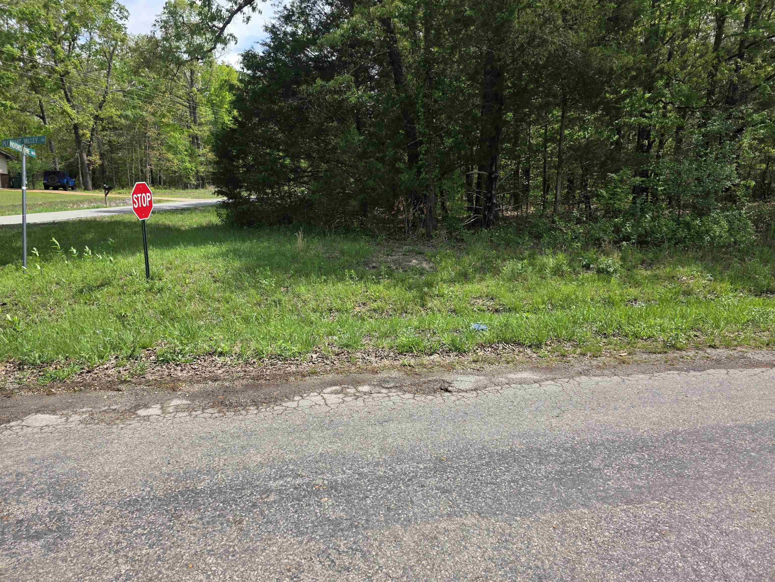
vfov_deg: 58.9
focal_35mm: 23
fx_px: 515
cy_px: 291
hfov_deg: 73.9
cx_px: 388
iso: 80
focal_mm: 6.3
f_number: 1.7
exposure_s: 1/3126
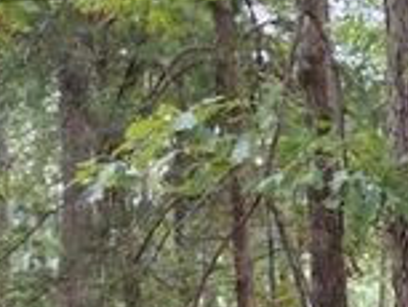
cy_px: 202
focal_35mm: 88
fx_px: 1038
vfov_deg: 16.8
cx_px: 605
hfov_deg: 19.5
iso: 139
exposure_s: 1/60
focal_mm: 4.71
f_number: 1.7
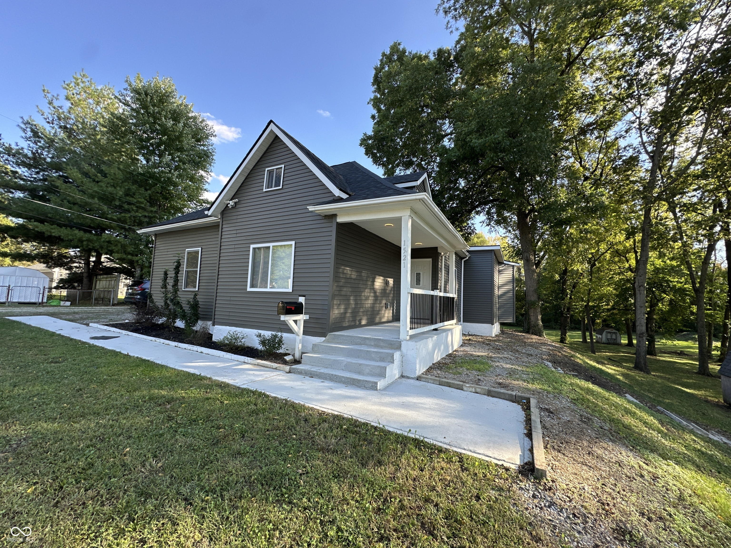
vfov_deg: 85.7
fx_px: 296
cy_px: 274
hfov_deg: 102.1
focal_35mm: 14
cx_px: 366
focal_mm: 2.22
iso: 40
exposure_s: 1/235
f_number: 2.2
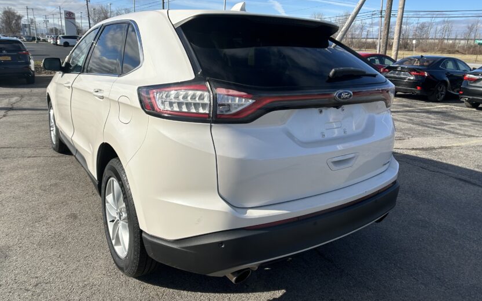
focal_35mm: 34
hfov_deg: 56.4
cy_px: 119
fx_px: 447
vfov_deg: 37.1
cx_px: 204
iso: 50
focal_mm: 5.7
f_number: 1.5
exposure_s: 1/5587
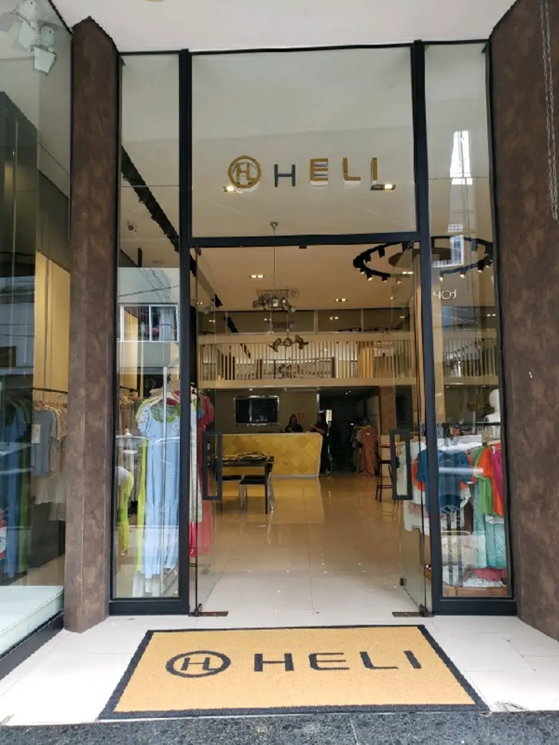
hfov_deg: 53.1
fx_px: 560
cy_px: 372
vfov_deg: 67.3
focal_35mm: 26
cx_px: 280
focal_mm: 4.3
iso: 80
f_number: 2.4
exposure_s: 1/120
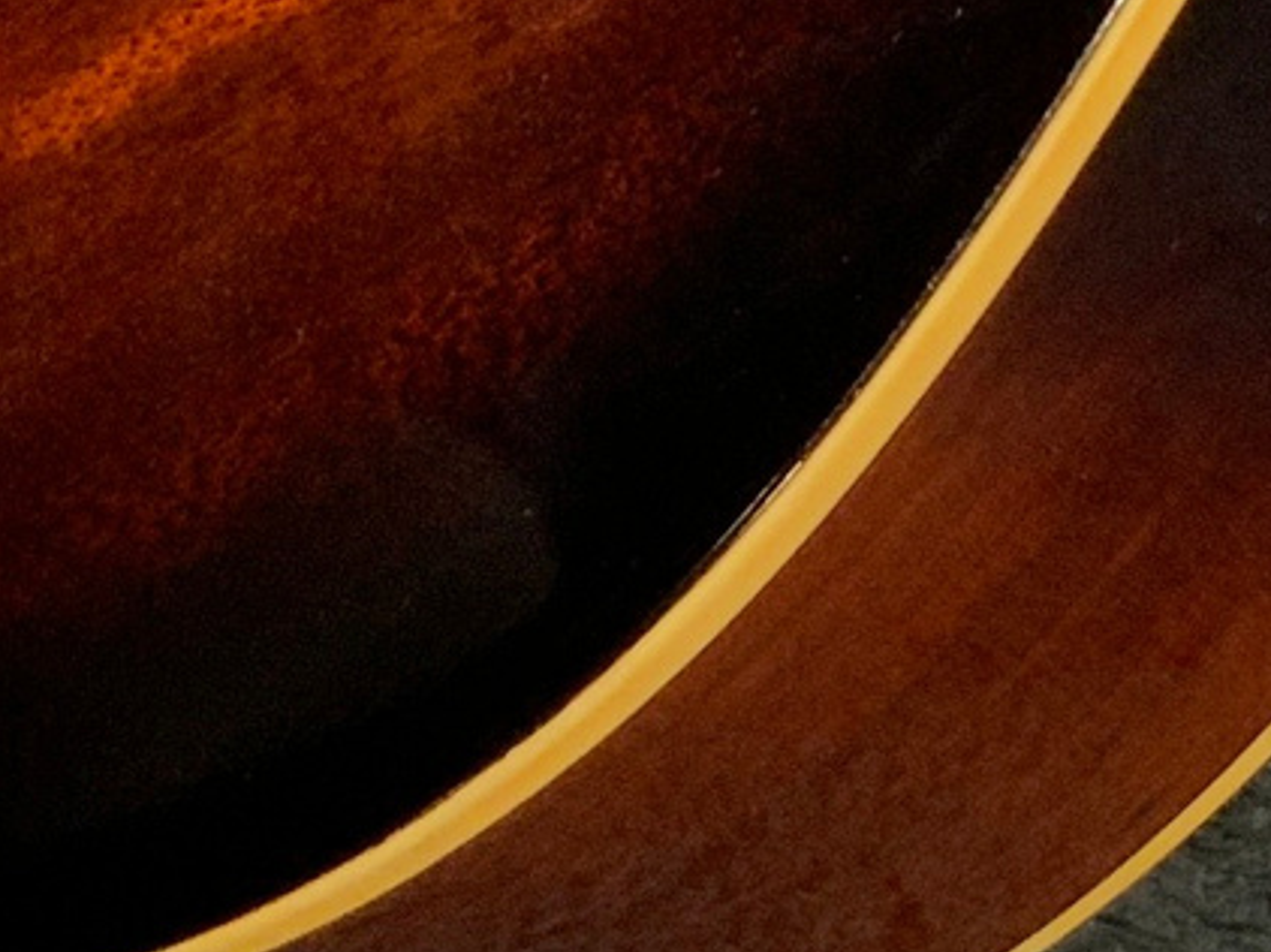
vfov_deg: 7.9
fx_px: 6459
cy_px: -1247
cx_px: 1623
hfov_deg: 11.0
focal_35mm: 176
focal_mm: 3
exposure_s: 1/52
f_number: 1.8
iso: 50
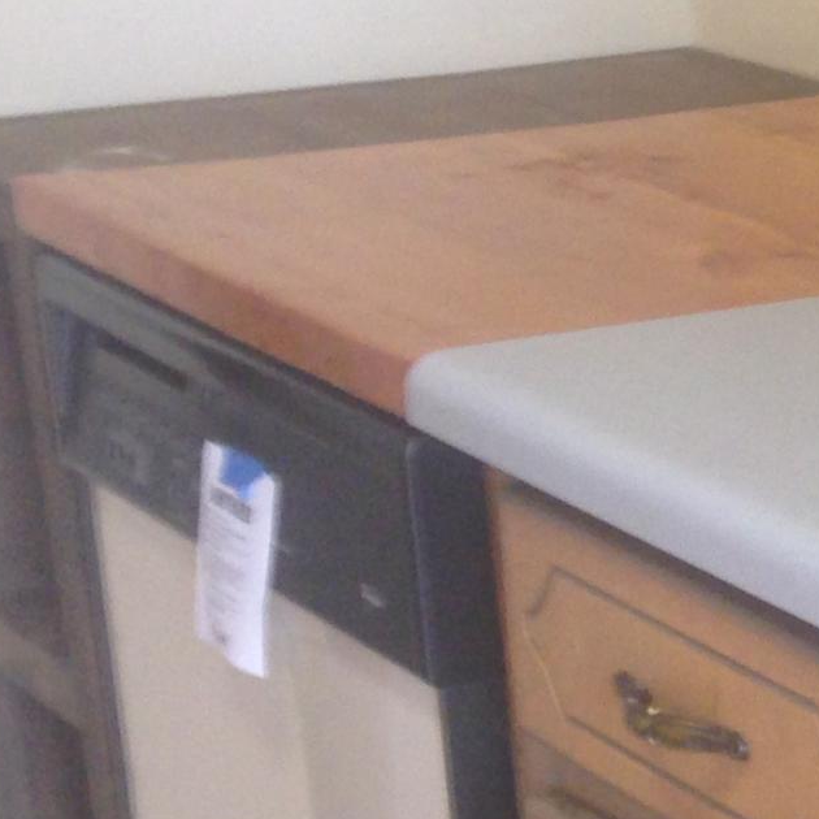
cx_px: 1746
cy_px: 712
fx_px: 3721
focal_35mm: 139
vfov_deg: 12.5
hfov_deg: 11.1
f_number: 2.4
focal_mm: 4.12
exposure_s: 1/20
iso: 80
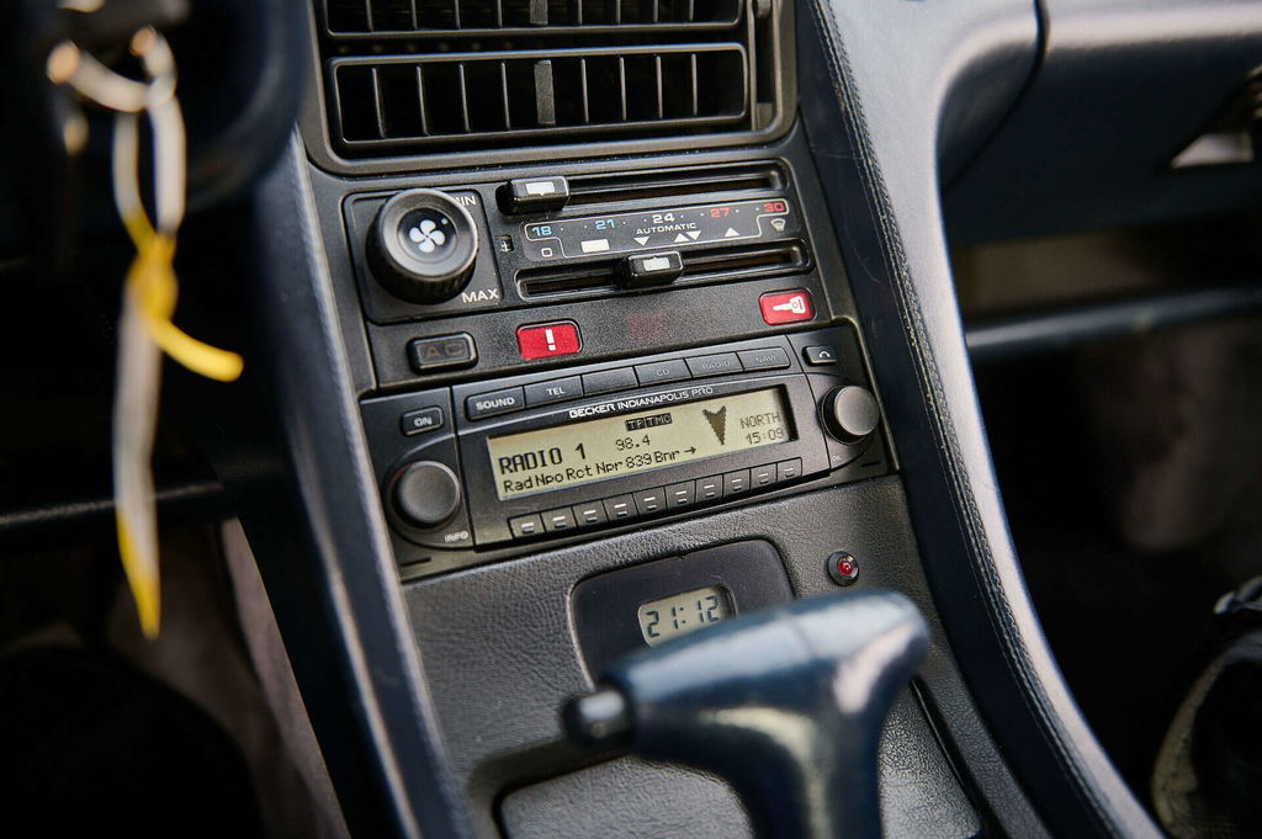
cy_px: 420
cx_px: 631
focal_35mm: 32
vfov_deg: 41.1
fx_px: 1121
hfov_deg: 58.8
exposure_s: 1/320
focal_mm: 32
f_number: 2.8
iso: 320
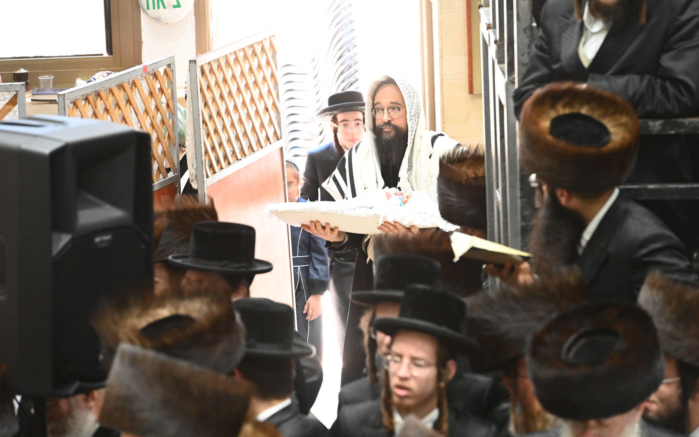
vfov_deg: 6.4
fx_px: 3905
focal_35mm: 205
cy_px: 208
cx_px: 351
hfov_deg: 10.2
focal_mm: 200
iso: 5000
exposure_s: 1/125
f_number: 8
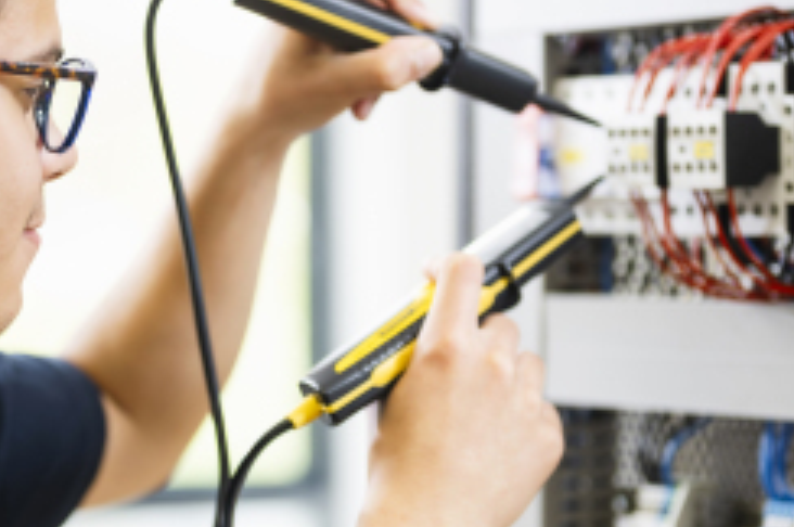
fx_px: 2577
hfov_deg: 17.5
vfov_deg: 11.7
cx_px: 299
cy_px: 312
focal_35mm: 117
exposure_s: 1/160
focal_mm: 50
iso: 80
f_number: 1.8
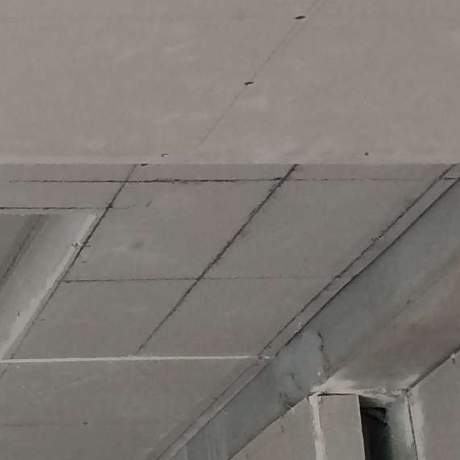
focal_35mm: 146
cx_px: -532
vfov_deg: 12.0
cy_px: 229
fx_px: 2195
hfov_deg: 10.7
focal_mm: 4.15
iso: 32
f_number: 2.2
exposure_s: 1/30
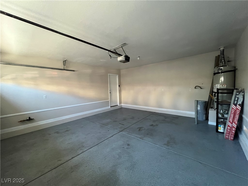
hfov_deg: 106.2
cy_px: 93
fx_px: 93
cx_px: 124
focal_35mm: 13
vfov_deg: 89.9
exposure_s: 1/60
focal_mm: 1.57
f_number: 1.8
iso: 640
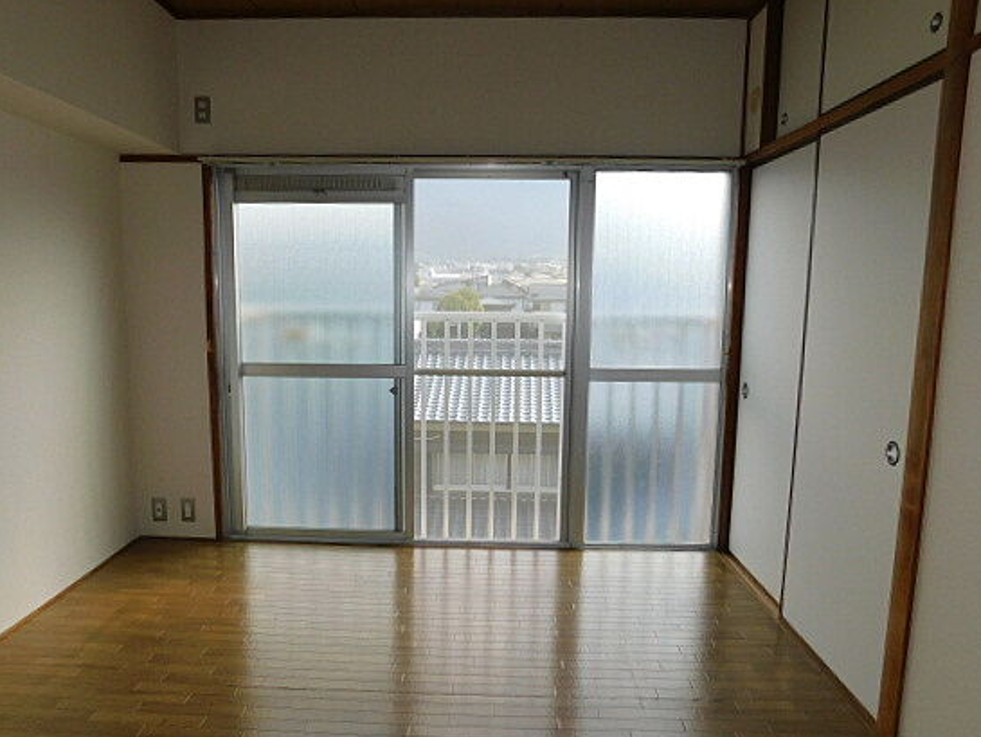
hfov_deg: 65.2
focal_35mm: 27
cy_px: 414
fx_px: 765
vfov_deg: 51.2
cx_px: 459
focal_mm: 4
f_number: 3
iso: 125
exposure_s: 1/400
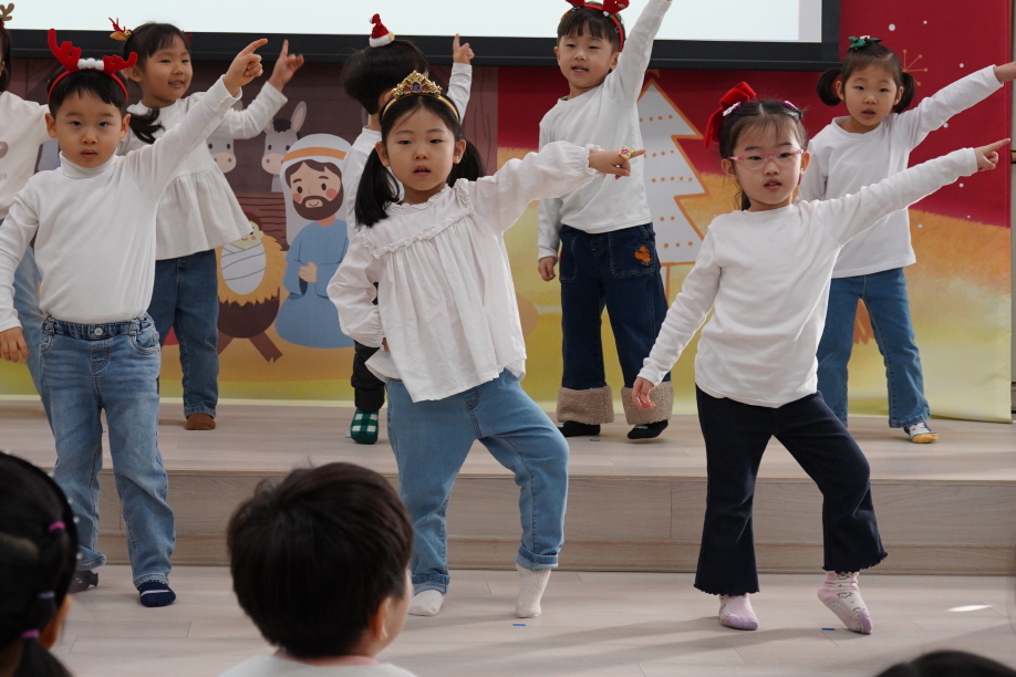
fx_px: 2399
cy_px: 204
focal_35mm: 85
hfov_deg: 23.8
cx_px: 374
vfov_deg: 16.0
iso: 2500
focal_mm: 60
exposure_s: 1/160
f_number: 7.1
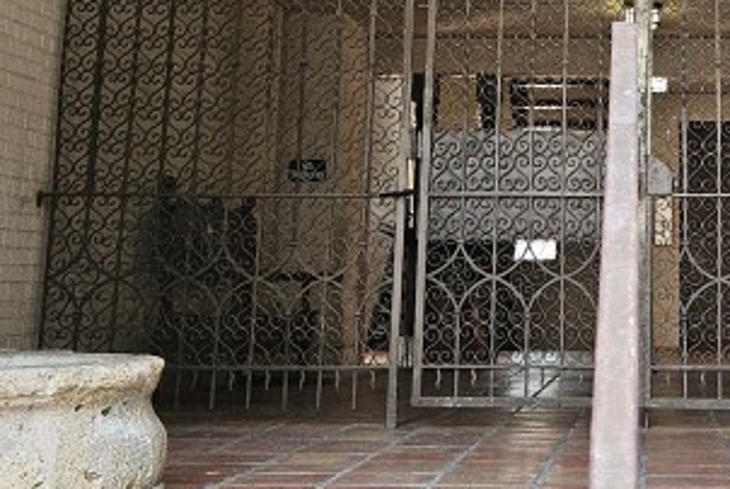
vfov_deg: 16.2
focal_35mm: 81
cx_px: 648
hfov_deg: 24.4
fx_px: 1644
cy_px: -114
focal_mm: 5.4
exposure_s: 1/60
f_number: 1.8
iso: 100
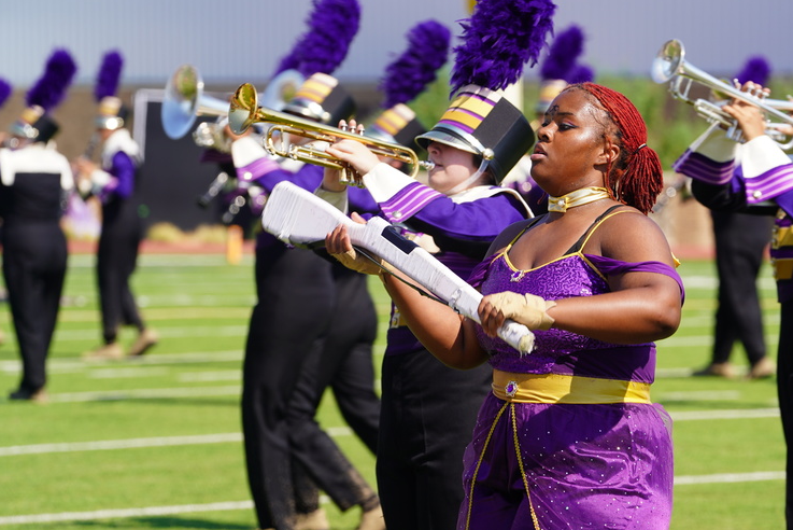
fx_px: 6060
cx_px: 532
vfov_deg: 5.0
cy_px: 249
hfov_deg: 7.5
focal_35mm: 275
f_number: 6.3
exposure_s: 1/320
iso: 100
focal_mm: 198
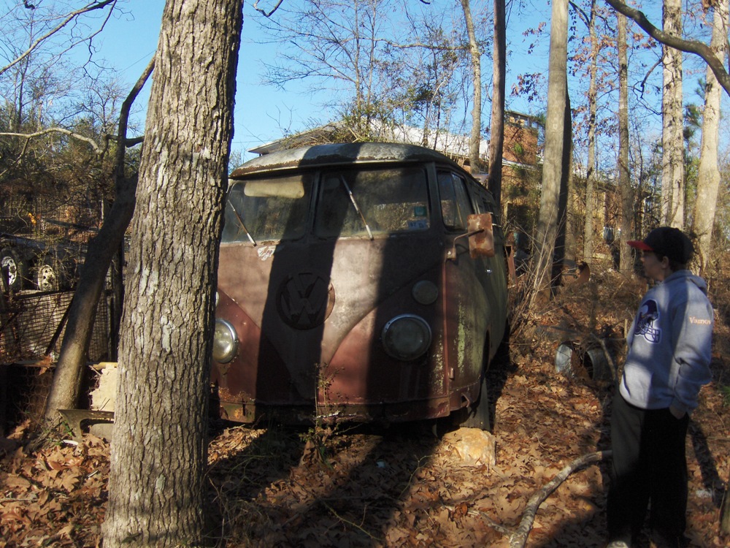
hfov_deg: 52.6
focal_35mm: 35
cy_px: 274
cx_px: 365
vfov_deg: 40.7
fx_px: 738
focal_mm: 7.5
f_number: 3.5
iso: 100
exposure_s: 1/752
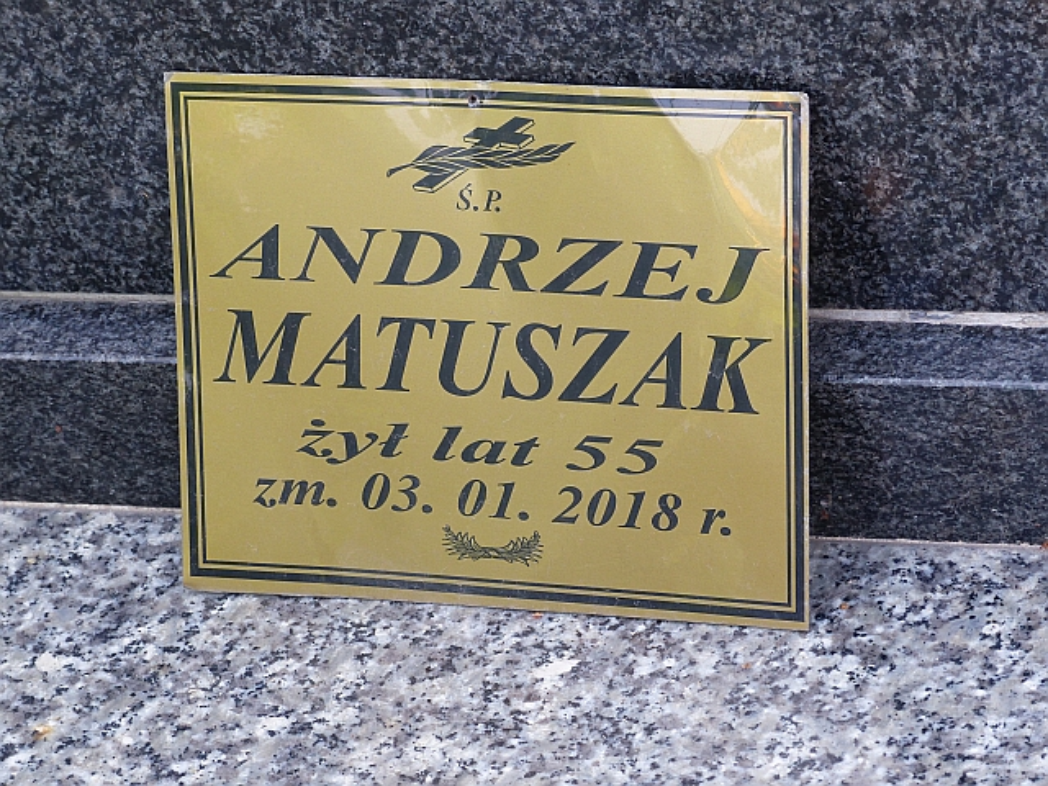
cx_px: 524
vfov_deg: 9.0
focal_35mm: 165
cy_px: 393
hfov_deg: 12.0
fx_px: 4995
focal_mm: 29.6
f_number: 4
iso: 100
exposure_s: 1/125
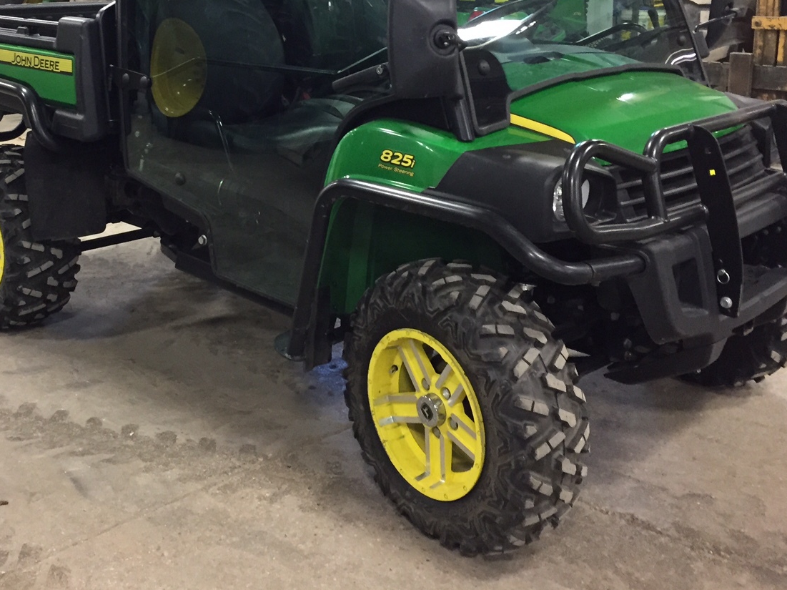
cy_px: 169
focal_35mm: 43
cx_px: 260
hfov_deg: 43.2
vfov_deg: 33.1
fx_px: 977
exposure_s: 1/24
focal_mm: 4.15
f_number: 2.2
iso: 250
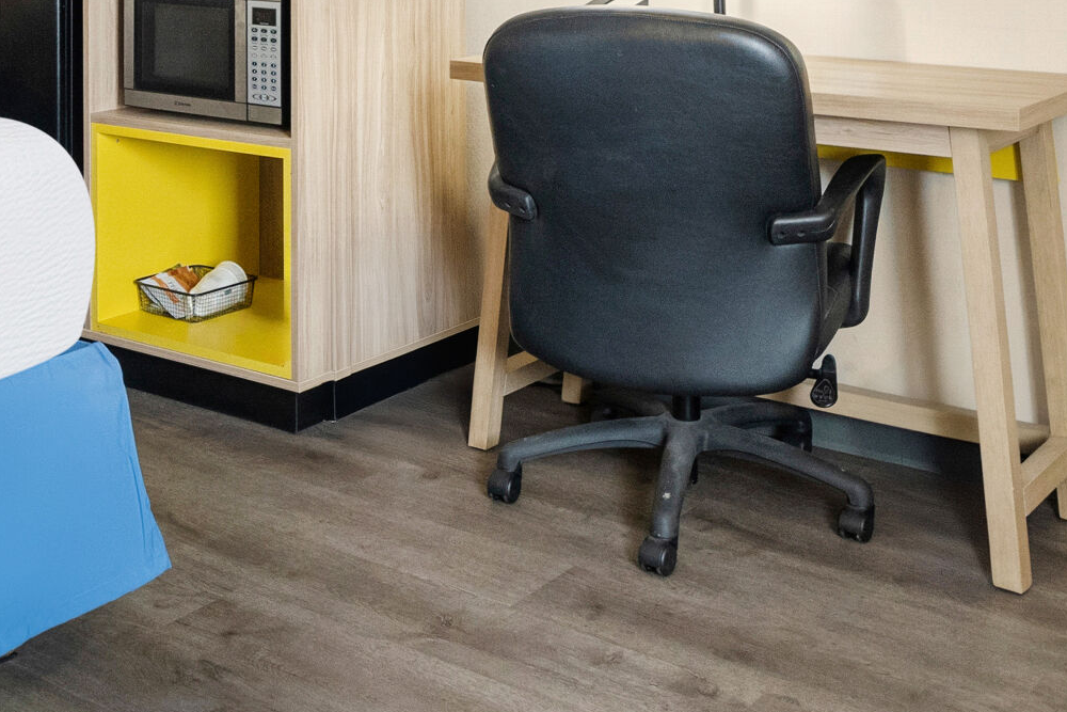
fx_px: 1334
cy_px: -100
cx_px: 69
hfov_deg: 39.8
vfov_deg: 27.0
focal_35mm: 45
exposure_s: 1/160
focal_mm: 10
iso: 800
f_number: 4
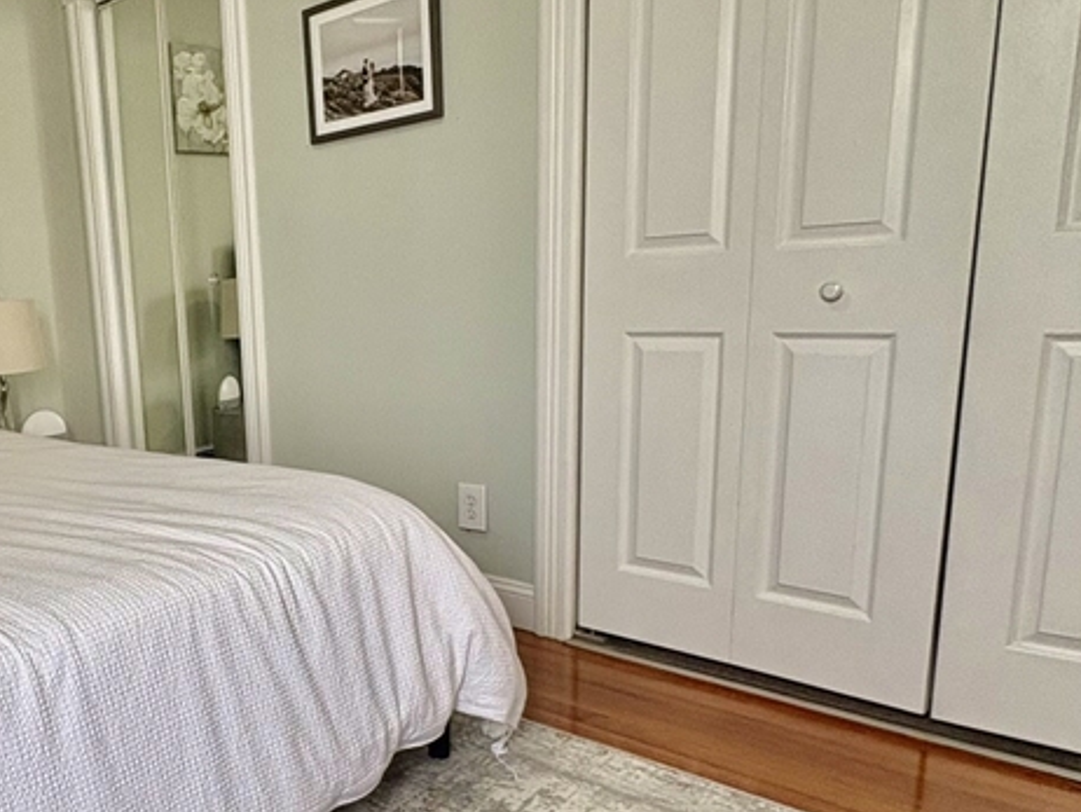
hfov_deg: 52.5
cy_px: 480
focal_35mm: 31
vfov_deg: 45.3
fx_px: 969
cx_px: 143
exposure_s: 1/60
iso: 200
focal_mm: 2.22
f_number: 2.2
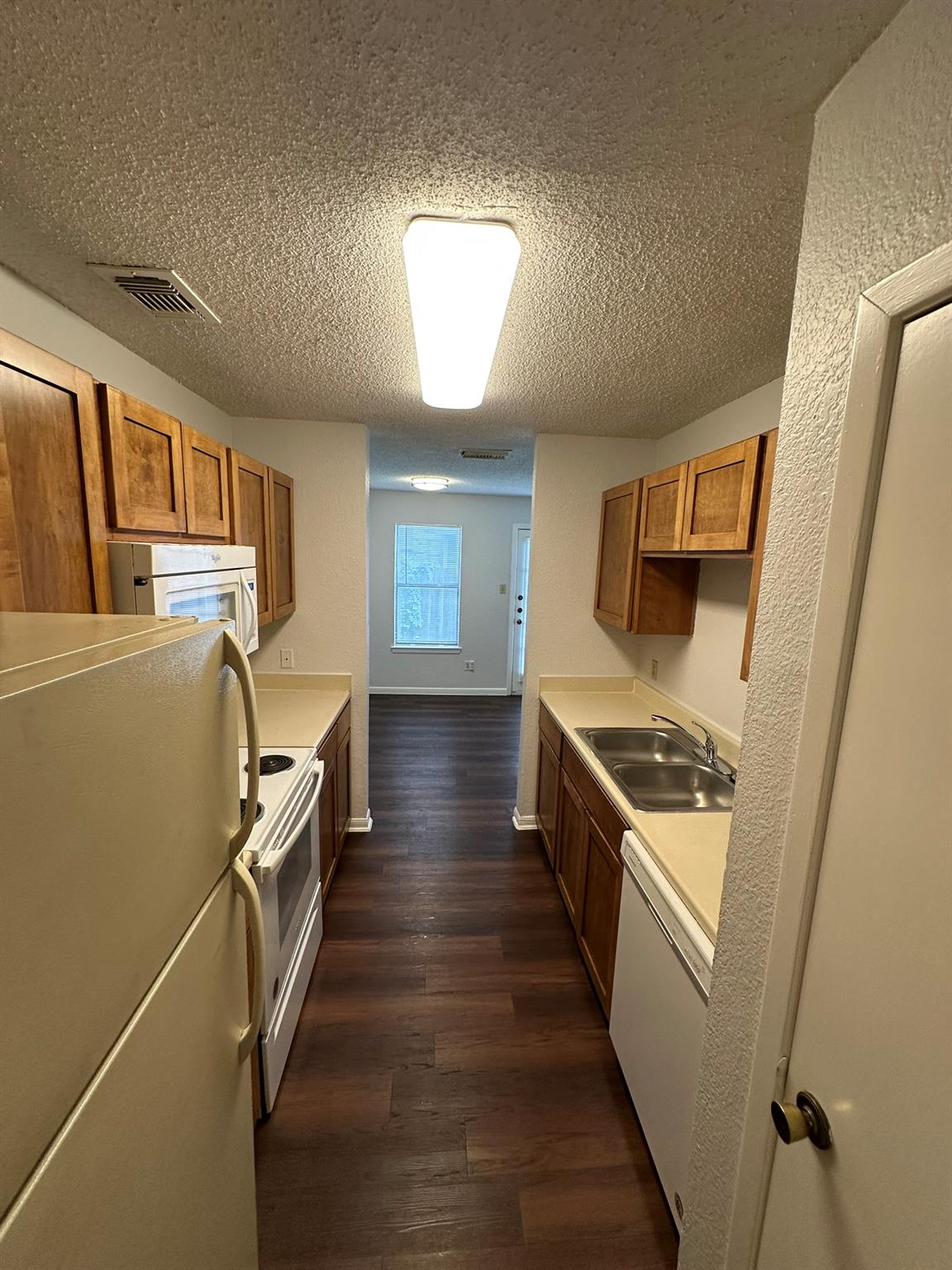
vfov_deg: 102.1
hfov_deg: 85.7
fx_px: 513
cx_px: 476
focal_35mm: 14
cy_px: 635
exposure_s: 1/120
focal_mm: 2.22
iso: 200
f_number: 2.2
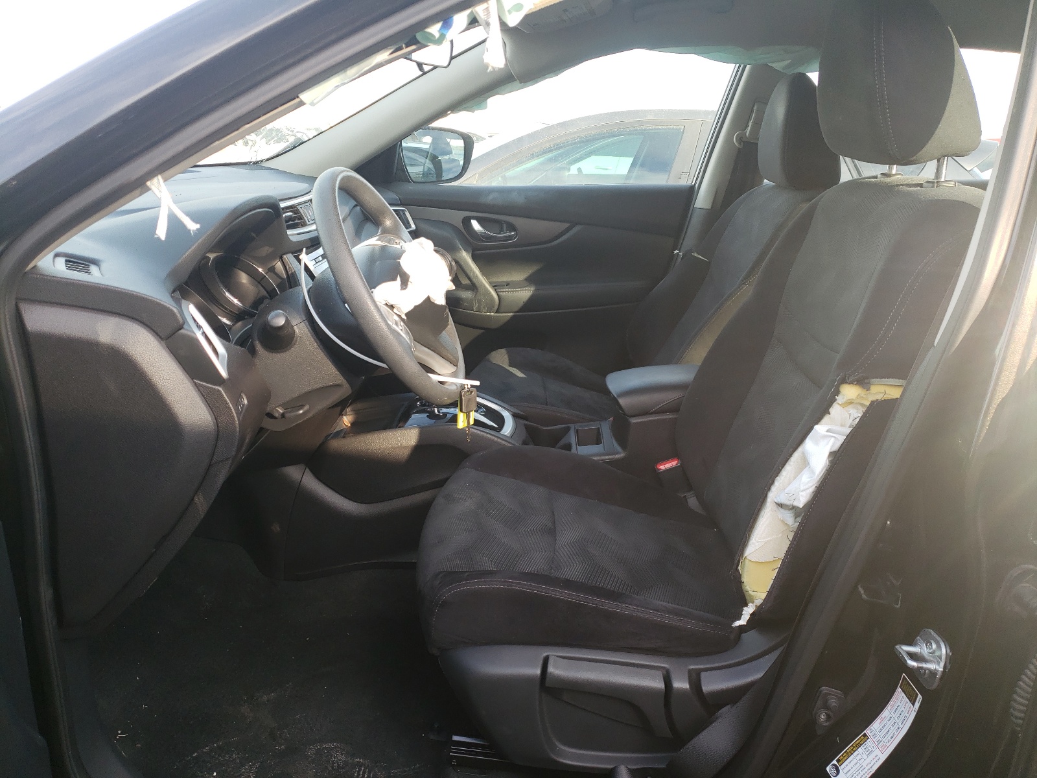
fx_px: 779
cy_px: 389
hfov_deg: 67.3
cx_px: 518
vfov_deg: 53.1
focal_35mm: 26
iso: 50
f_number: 1.5
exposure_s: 1/172
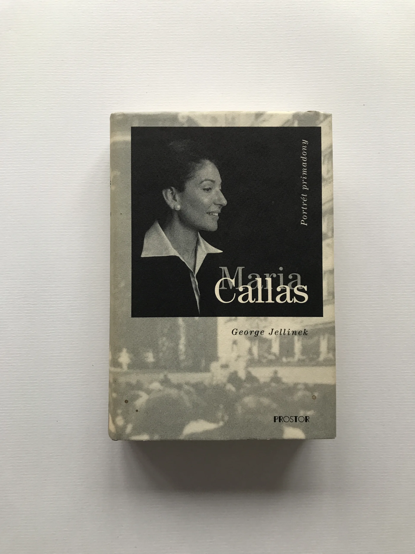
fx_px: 448
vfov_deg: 63.4
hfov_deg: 49.7
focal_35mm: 28
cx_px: 208
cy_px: 277
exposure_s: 1/33
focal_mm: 3.99
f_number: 1.8
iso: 25
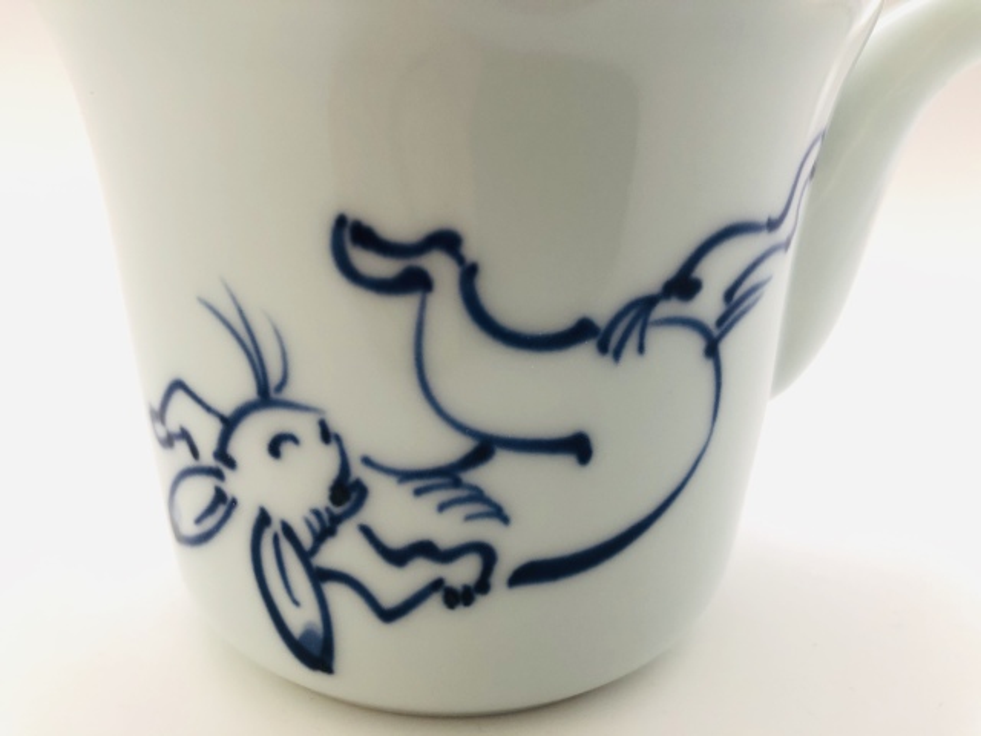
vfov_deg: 49.7
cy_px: 368
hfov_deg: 63.4
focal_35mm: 28
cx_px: 490
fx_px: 794
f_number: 1.8
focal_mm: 3.99
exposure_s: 1/24
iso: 40
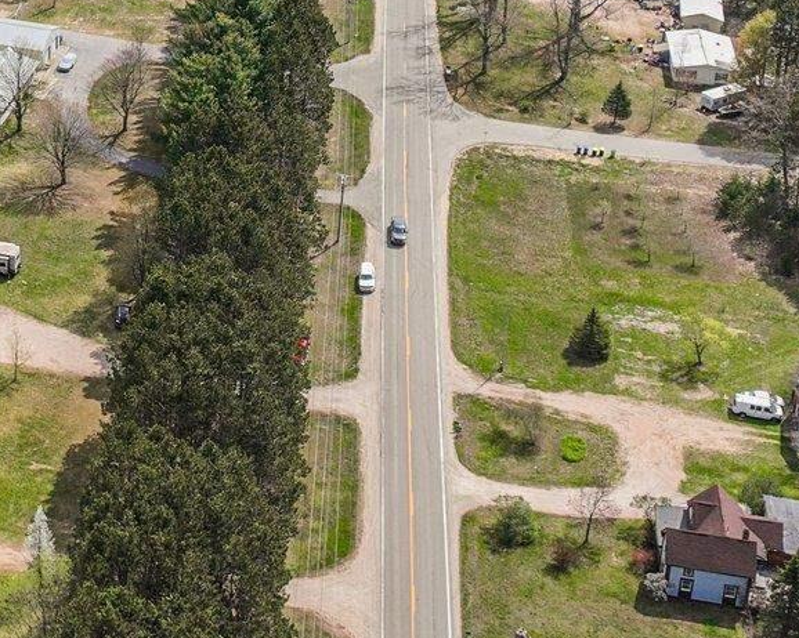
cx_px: -33
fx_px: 1962
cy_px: -151
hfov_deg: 22.0
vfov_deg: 17.5
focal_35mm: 83
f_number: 2.8
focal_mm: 12.29
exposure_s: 1/640
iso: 130
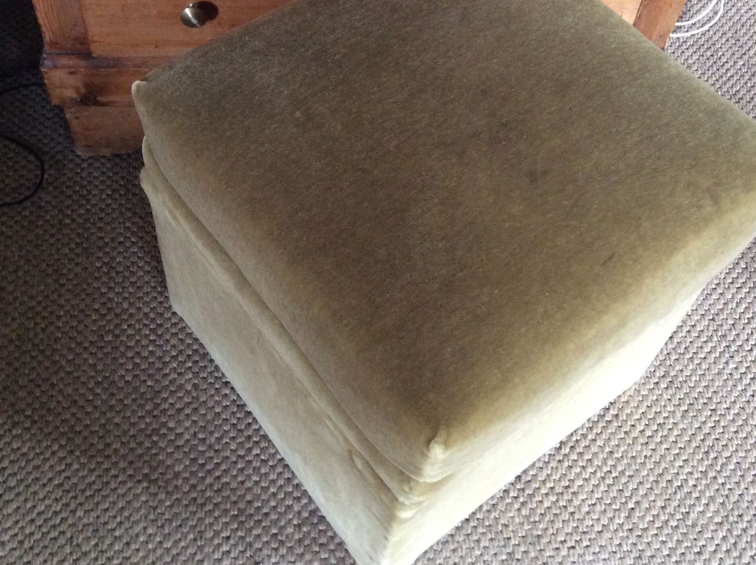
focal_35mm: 44
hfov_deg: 43.0
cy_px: 191
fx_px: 960
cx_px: 367
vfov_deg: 32.5
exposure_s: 1/25
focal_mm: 3.3
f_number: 2.4
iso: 250
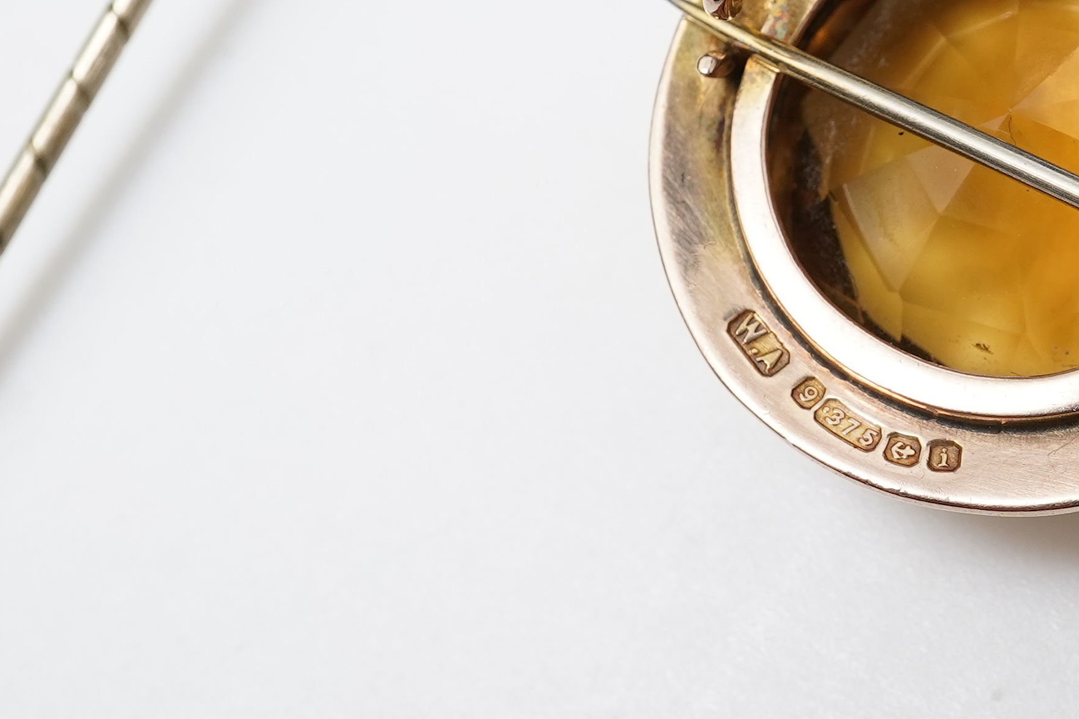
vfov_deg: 13.5
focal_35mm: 101
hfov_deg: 19.7
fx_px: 3027
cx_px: 1061
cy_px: 268
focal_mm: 30
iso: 320
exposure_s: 1/100
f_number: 18
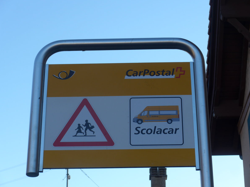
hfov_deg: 21.5
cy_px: 94
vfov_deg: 16.2
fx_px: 657
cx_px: 126
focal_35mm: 91
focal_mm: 18
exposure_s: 1/250
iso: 80
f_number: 4.6
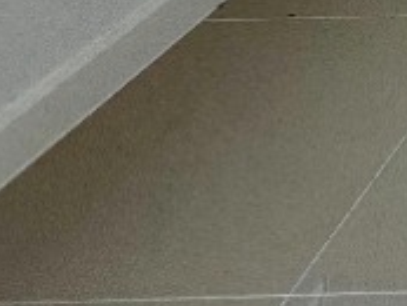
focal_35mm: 75
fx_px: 882
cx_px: 974
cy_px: -570
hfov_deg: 15.1
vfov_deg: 11.9
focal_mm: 1.57
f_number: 1.8
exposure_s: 1/357
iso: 32
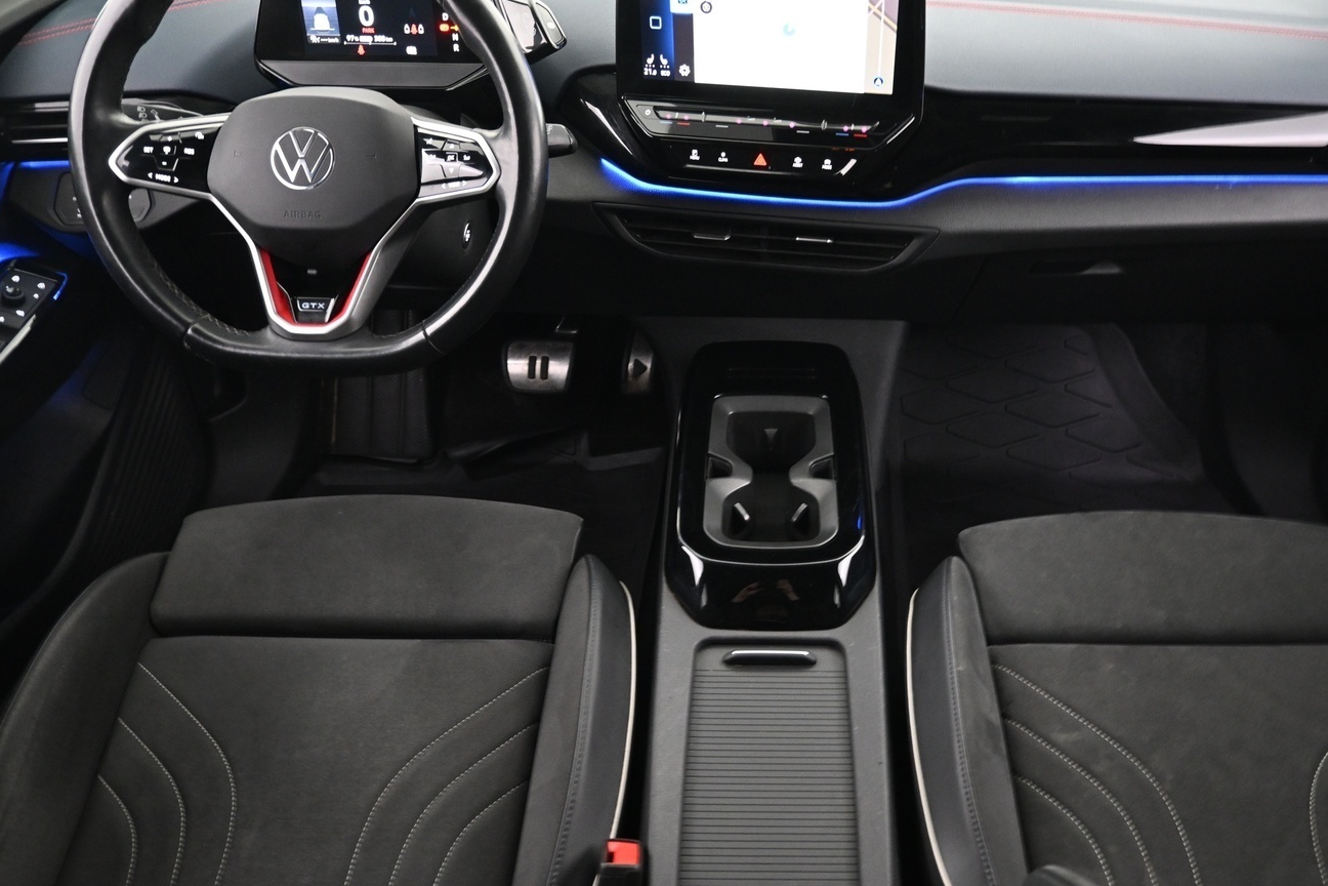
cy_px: 389
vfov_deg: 43.5
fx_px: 1107
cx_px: 777
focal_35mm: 30
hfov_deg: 61.5
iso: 1600
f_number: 3.5
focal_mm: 16
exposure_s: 1/13
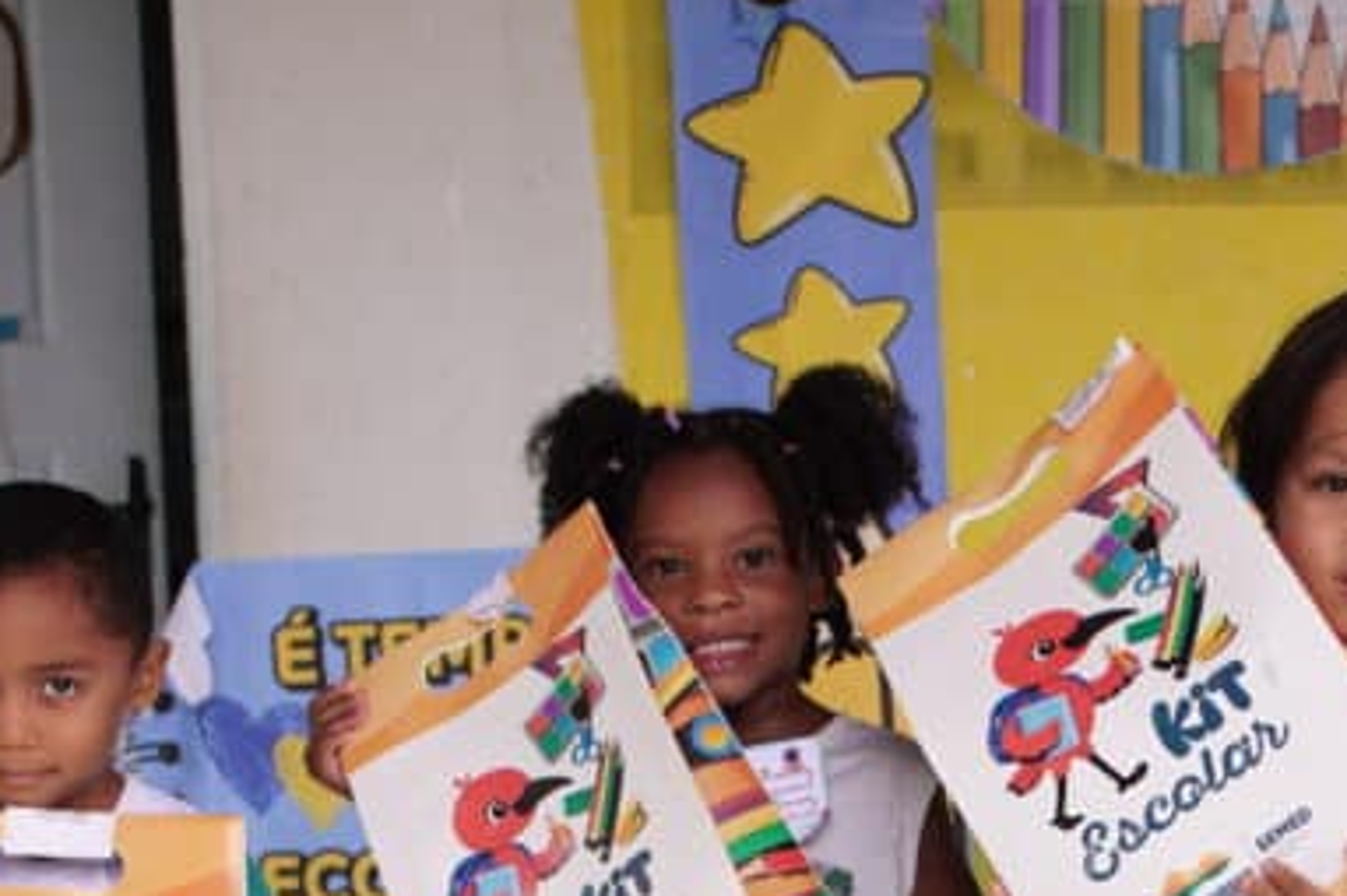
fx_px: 3453
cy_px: 1073
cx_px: 1312
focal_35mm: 92
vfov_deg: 14.3
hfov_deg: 21.4
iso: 200
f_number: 1.4
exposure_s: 1/200
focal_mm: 23
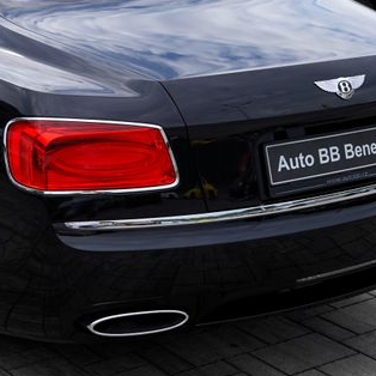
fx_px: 1057
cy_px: 81
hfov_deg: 20.0
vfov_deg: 20.0
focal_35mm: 86
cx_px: 84
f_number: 8
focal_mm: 31
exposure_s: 1/320
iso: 100
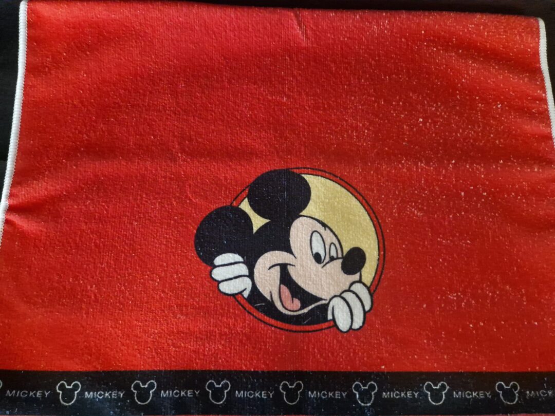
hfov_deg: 73.9
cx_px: 278
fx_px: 369
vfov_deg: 58.9
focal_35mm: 23
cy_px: 208
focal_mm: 5.4
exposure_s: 1/50
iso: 640
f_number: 1.8
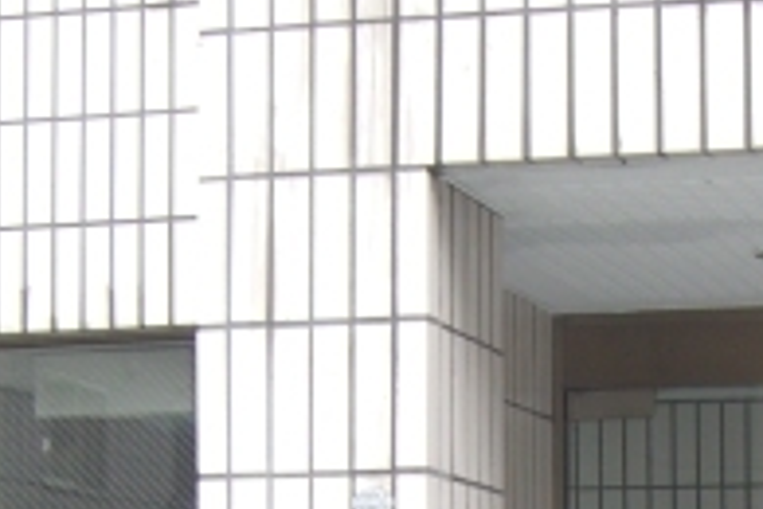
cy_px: 814
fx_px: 2755
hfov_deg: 15.5
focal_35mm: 130
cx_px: 759
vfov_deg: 10.1
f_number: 2.7
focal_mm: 6.2
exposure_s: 1/160
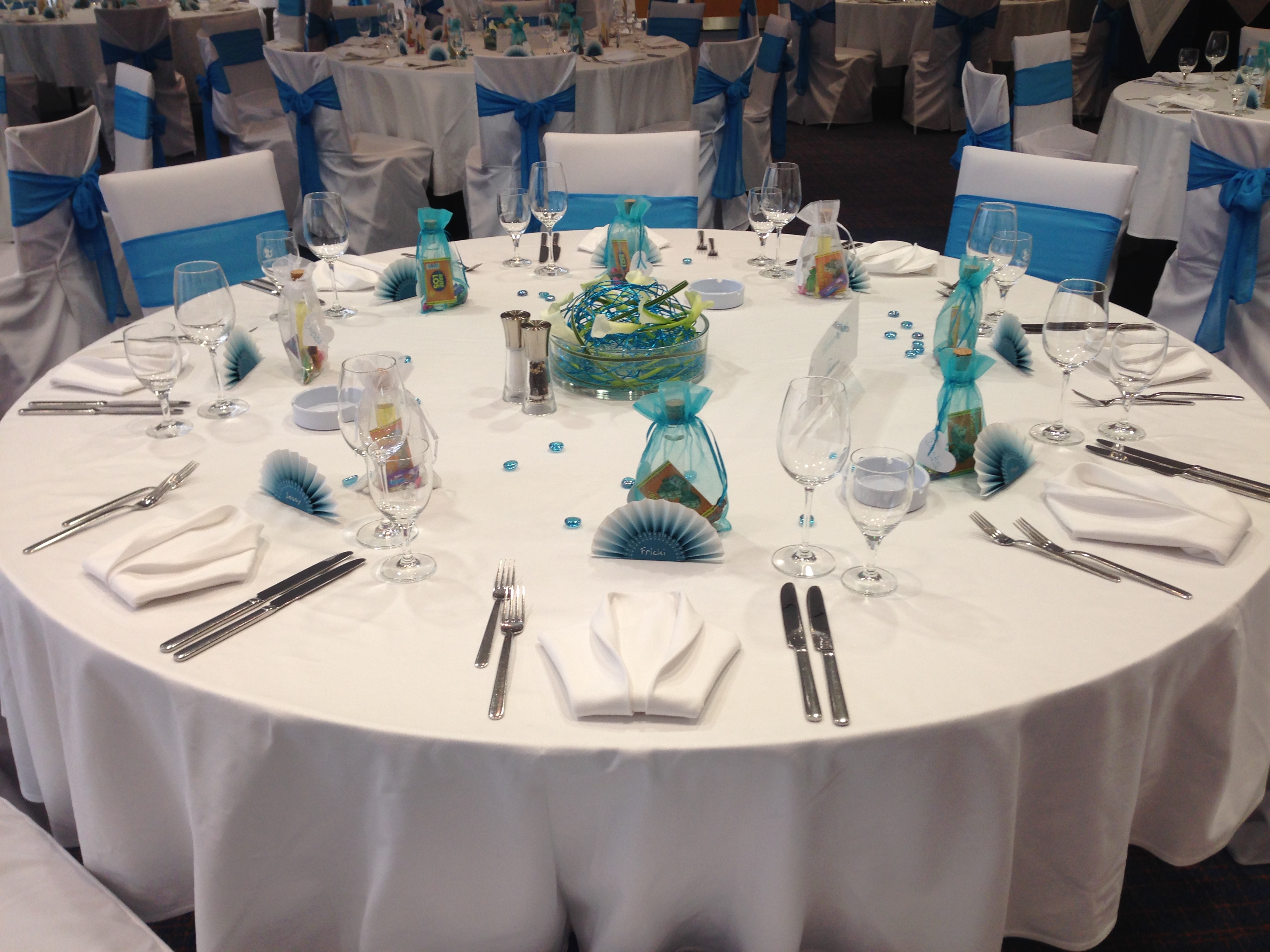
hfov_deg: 55.4
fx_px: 1211
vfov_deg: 42.9
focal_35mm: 33
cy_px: 476
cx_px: 635
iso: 50
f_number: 2.4
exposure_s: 1/24
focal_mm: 4.12
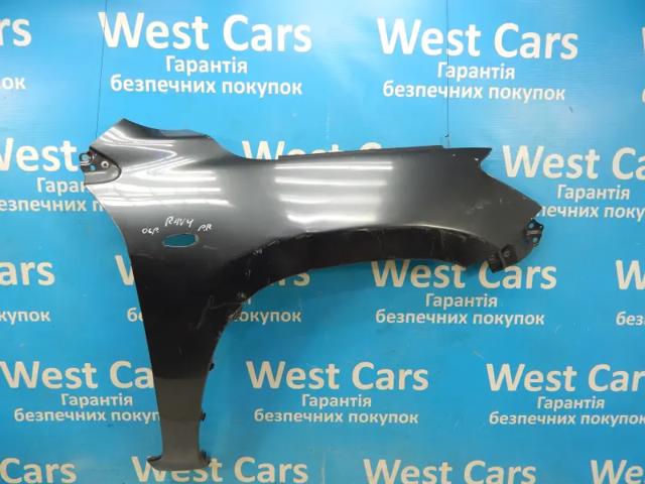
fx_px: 429
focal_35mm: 23
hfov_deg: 73.9
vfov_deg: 58.9
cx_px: 322
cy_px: 242
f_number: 3
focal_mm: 4
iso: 180
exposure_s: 1/30
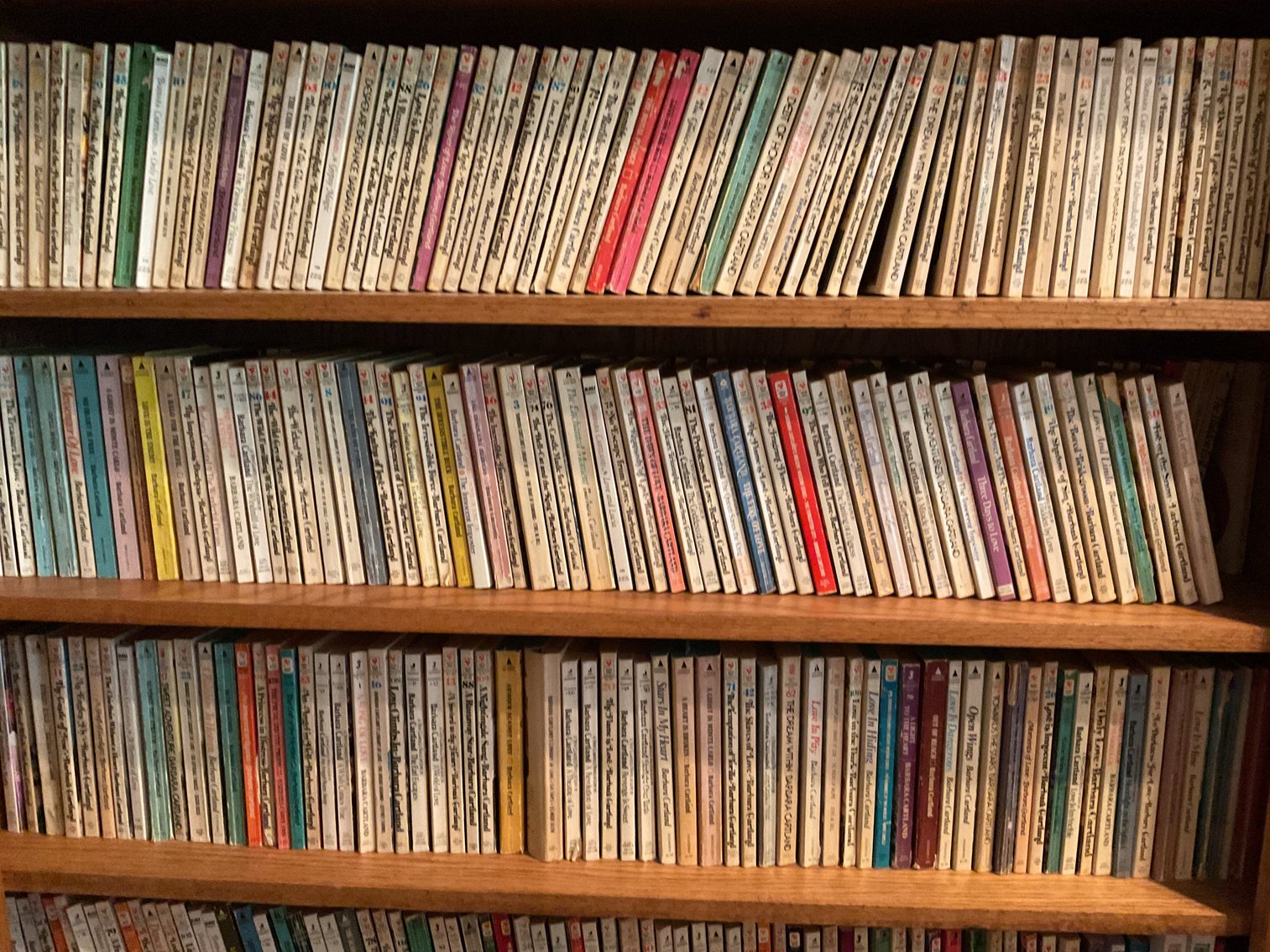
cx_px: 635
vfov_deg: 48.2
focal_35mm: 29
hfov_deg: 61.7
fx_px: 1064
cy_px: 476
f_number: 1.8
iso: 500
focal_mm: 3
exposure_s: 1/30
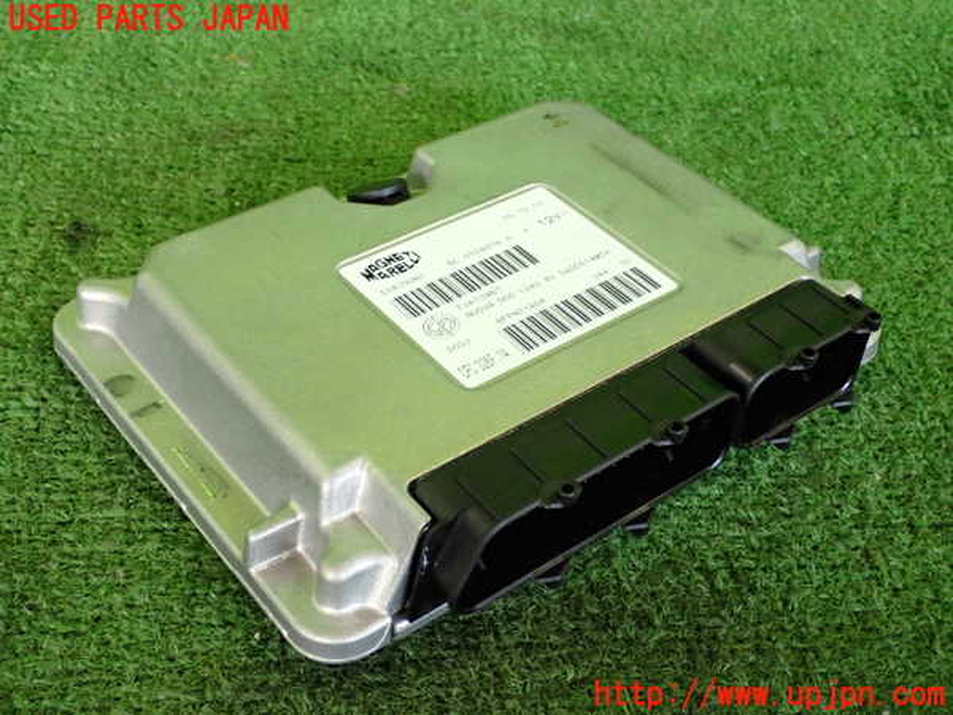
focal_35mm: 47
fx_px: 1294
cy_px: 358
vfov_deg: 30.9
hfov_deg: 40.4
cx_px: 476
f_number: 3.1
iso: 640
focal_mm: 8.4
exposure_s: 1/125
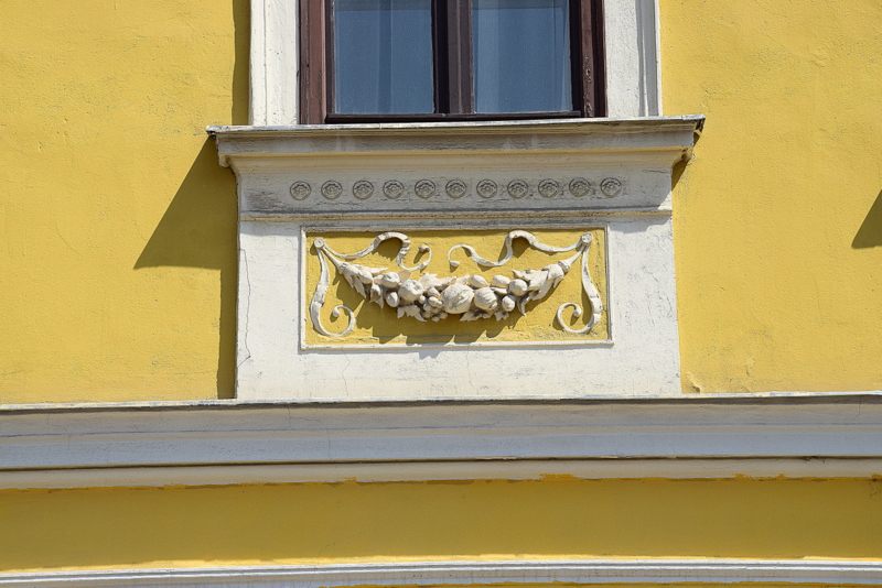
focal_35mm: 120
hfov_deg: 17.1
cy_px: 294
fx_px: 2941
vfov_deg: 11.4
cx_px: 441
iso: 280
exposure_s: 1/500
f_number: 11
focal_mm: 80
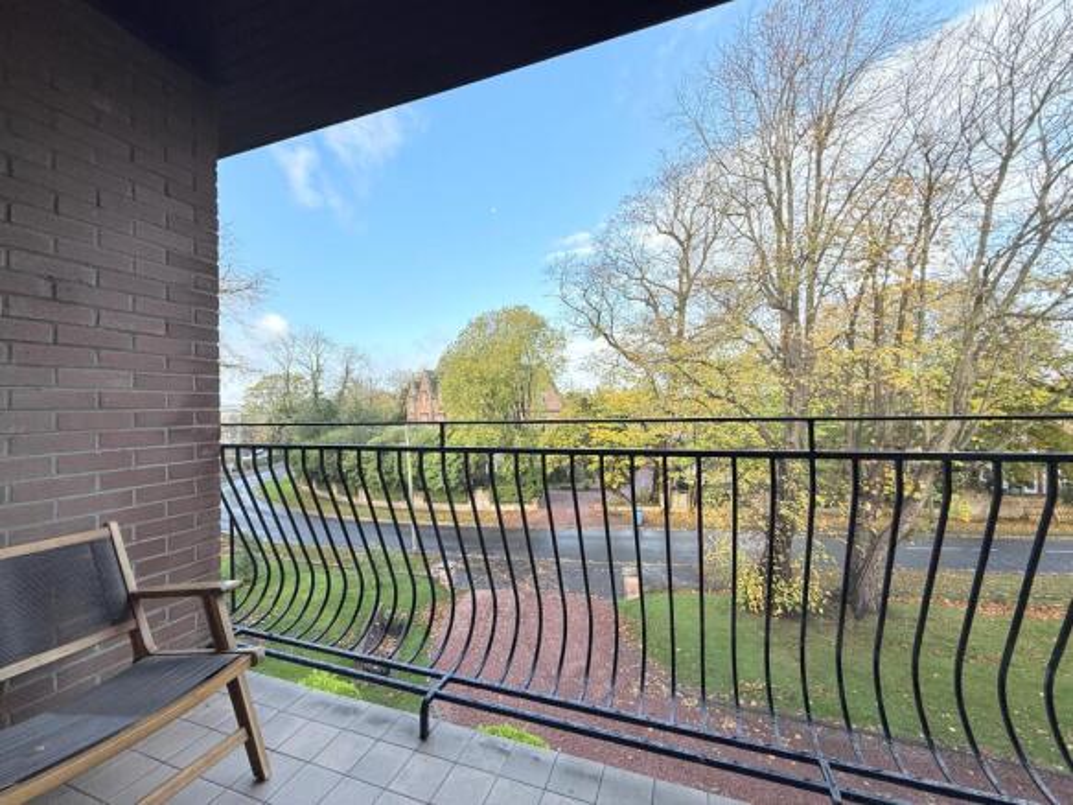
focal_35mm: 14
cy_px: 402
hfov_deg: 102.1
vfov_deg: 85.7
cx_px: 536
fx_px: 434
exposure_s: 1/405
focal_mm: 2.22
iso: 50
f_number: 2.2
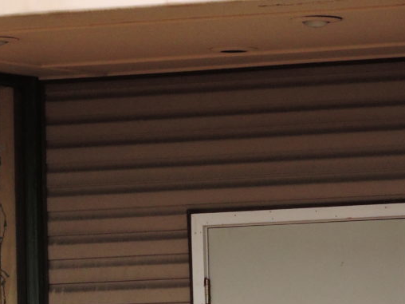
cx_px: 39
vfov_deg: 4.0
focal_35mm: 368
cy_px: 36
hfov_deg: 5.4
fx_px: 4306
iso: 400
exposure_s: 1/640
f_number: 4.5
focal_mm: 30.3
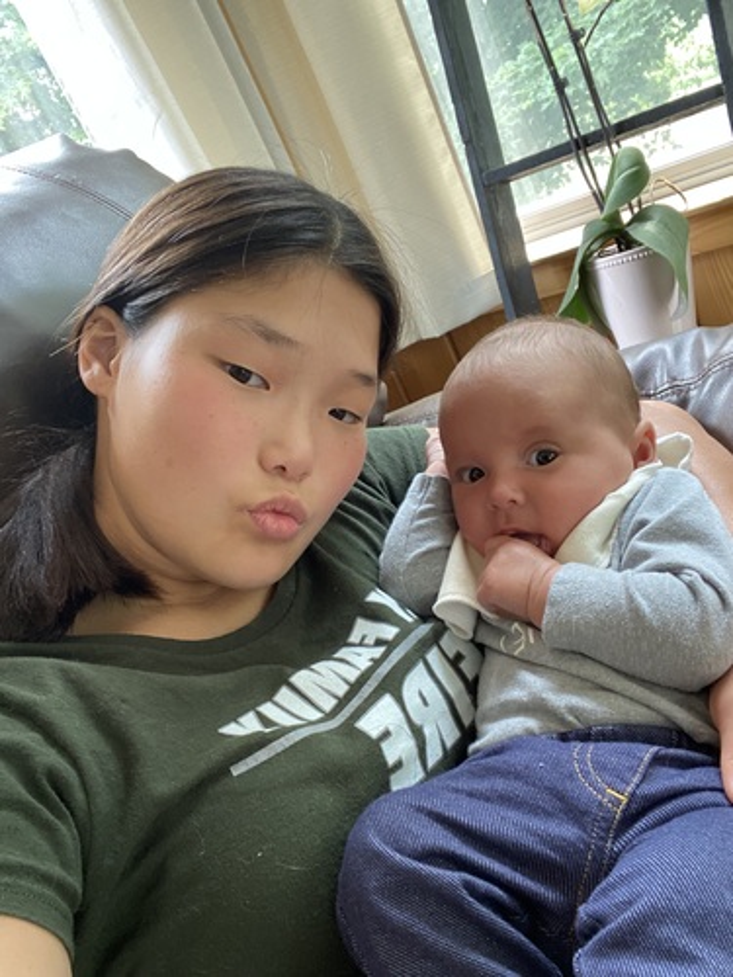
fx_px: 847
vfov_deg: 60.0
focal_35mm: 30
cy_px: 488
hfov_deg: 46.8
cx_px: 366
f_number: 2.2
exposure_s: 1/60
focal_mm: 2.71
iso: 200
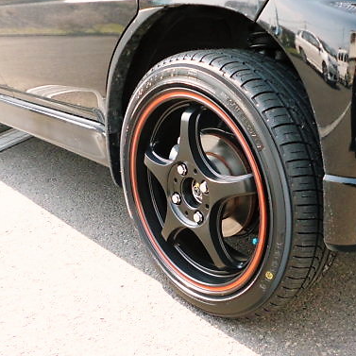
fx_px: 454
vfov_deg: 42.8
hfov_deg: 42.8
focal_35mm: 39
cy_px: 197
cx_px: 195
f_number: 3.2
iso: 100
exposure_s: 1/100
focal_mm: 4.6
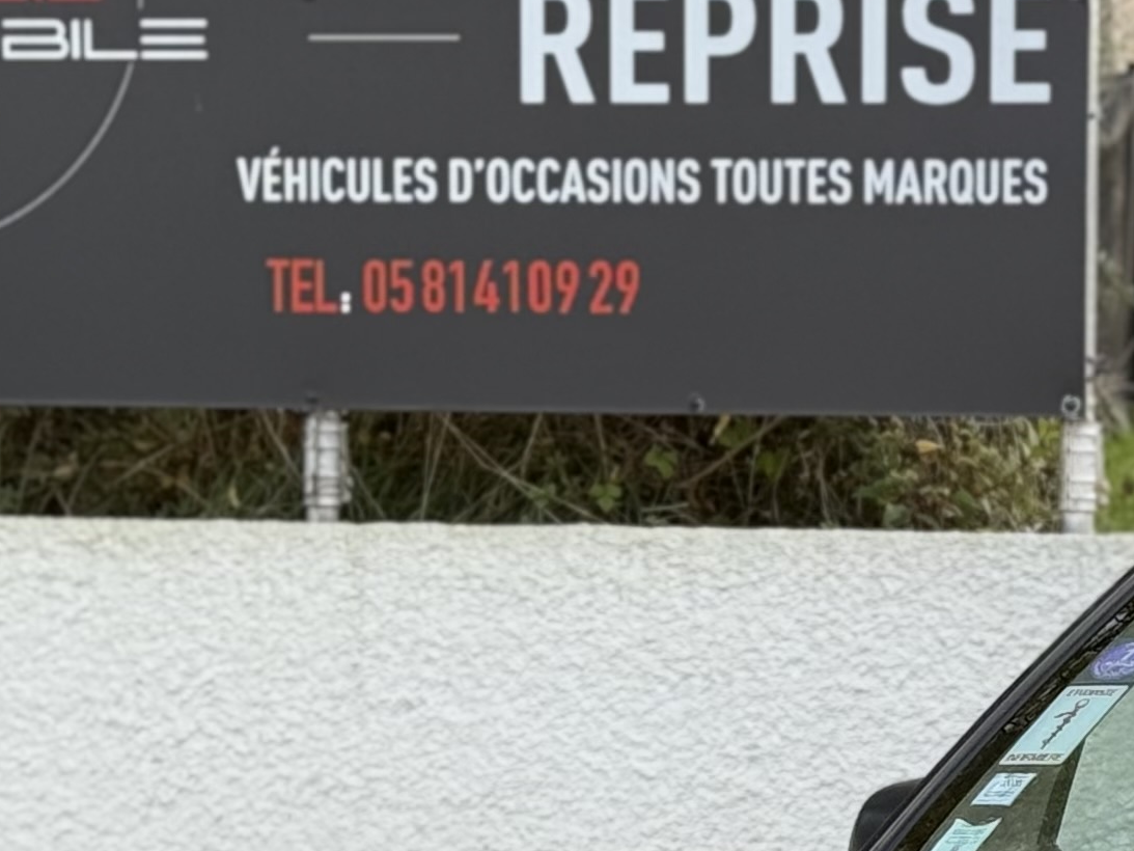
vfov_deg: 8.3
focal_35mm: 177
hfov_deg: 11.0
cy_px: 883
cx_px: 1279
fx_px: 5799
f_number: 1.78
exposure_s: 1/242
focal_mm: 6.76
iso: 100
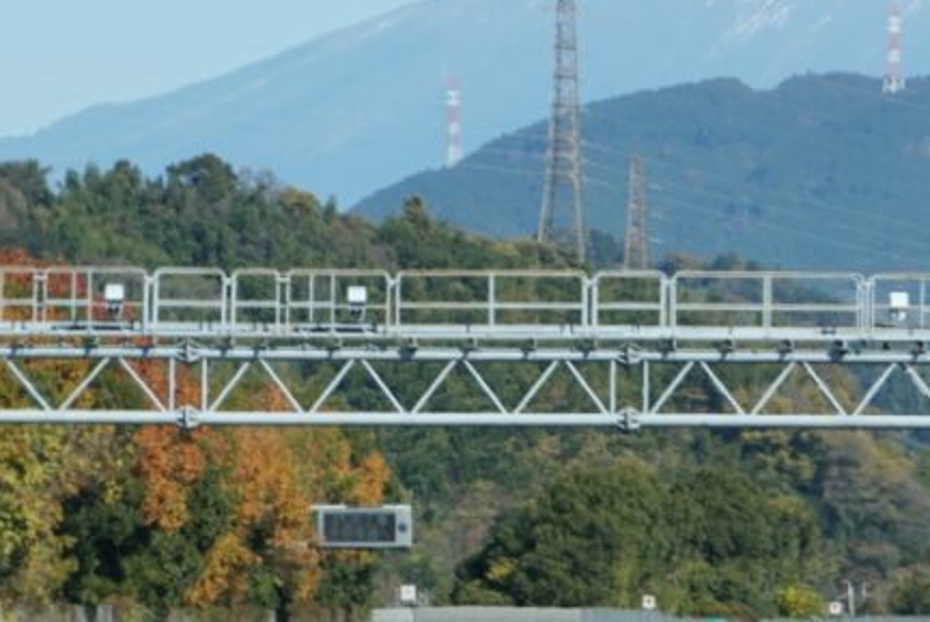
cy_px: 136
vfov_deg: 3.0
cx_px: 745
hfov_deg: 4.5
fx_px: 11947
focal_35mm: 462
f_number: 7.1
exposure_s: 1/320
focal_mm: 130
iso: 100
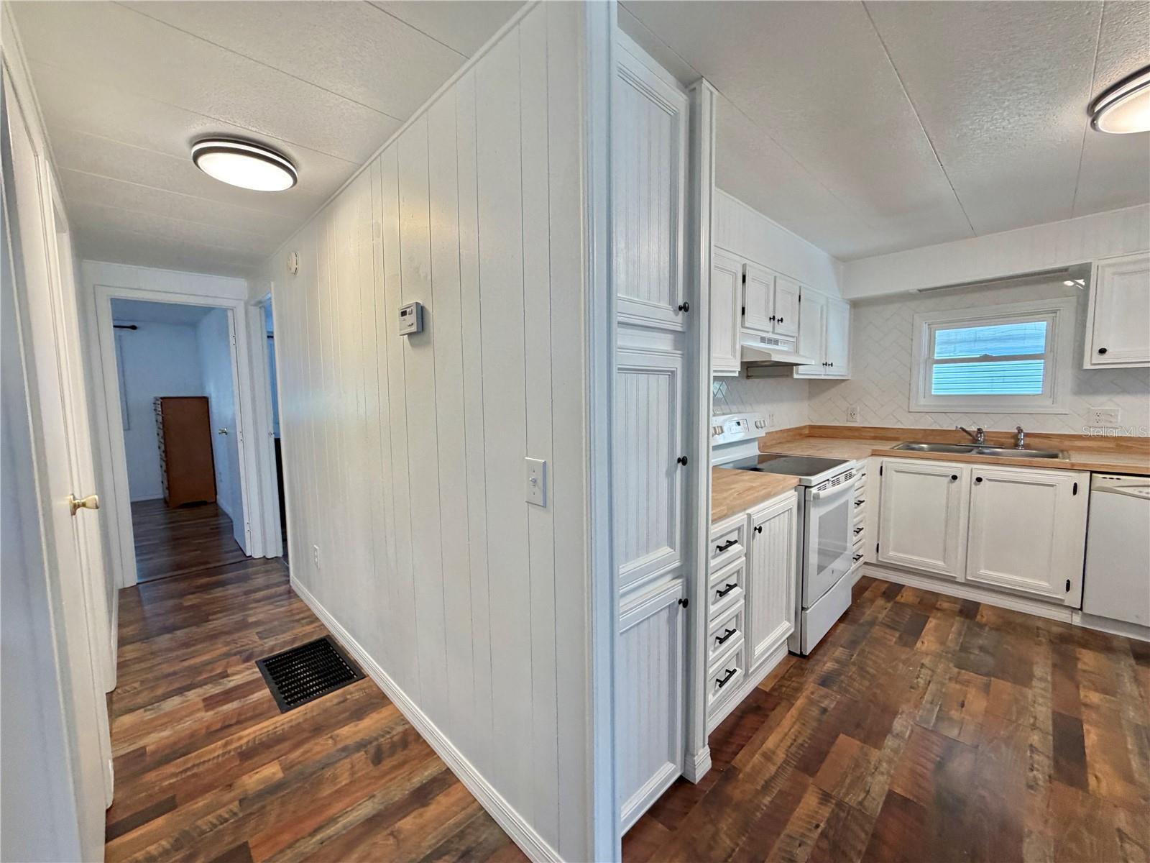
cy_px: 432
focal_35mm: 14
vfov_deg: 85.7
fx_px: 465
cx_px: 575
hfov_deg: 102.1
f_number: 2.2
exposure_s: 1/120
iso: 250
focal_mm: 2.22
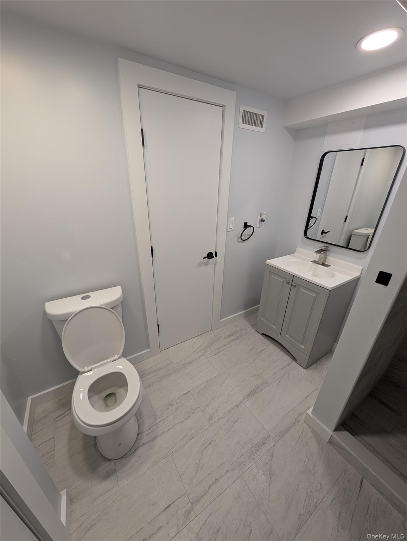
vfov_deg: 110.4
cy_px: 270
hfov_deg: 94.7
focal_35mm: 12
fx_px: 188
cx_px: 204
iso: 50
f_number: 1.7
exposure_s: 1/49.6
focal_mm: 2.02
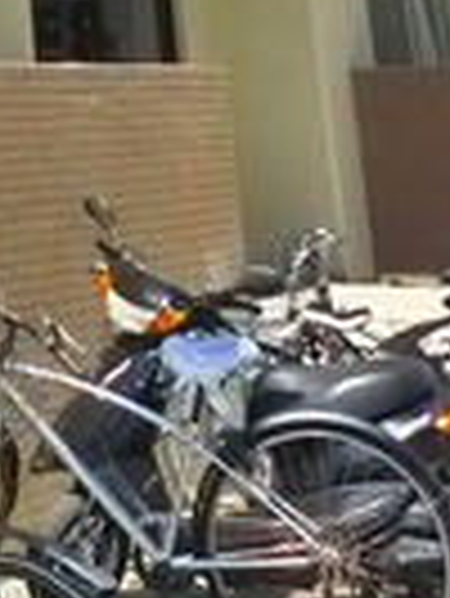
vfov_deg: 13.1
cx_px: -385
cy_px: -679
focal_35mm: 126
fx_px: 2180
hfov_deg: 10.9
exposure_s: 1/500
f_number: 4
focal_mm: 5.1
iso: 400
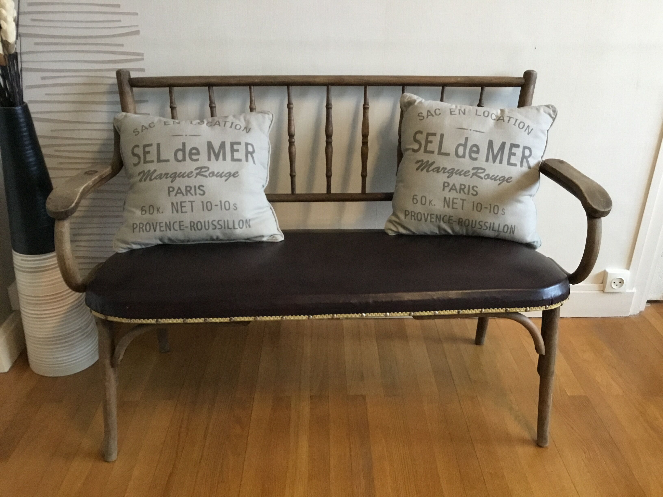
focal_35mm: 31
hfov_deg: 58.4
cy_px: 248
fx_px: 594
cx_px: 332
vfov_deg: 45.4
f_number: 2.4
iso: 200
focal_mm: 3.3
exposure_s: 1/25
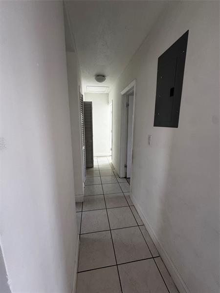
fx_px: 119
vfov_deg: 102.1
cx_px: 110
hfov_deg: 85.7
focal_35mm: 14
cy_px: 146
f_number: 2.2
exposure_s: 1/99
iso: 200
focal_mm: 2.22
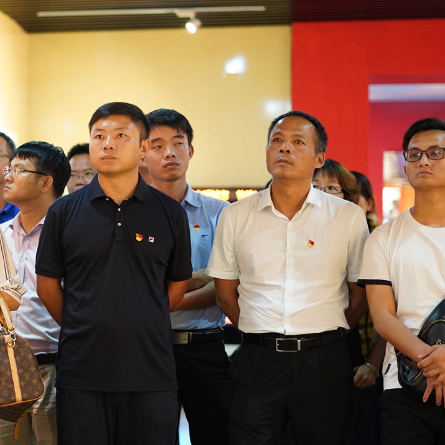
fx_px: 1556
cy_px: 246
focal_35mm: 107
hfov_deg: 16.0
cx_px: 35
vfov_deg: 16.3
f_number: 1.8
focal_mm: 50
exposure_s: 1/40
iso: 2500
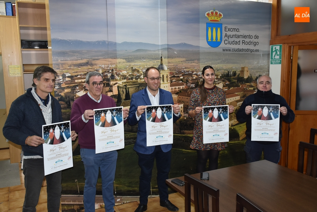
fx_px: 304
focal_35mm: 34
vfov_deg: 38.4
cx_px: 158
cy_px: 106
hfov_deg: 55.1
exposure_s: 1/60
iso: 800
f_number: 4
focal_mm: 23
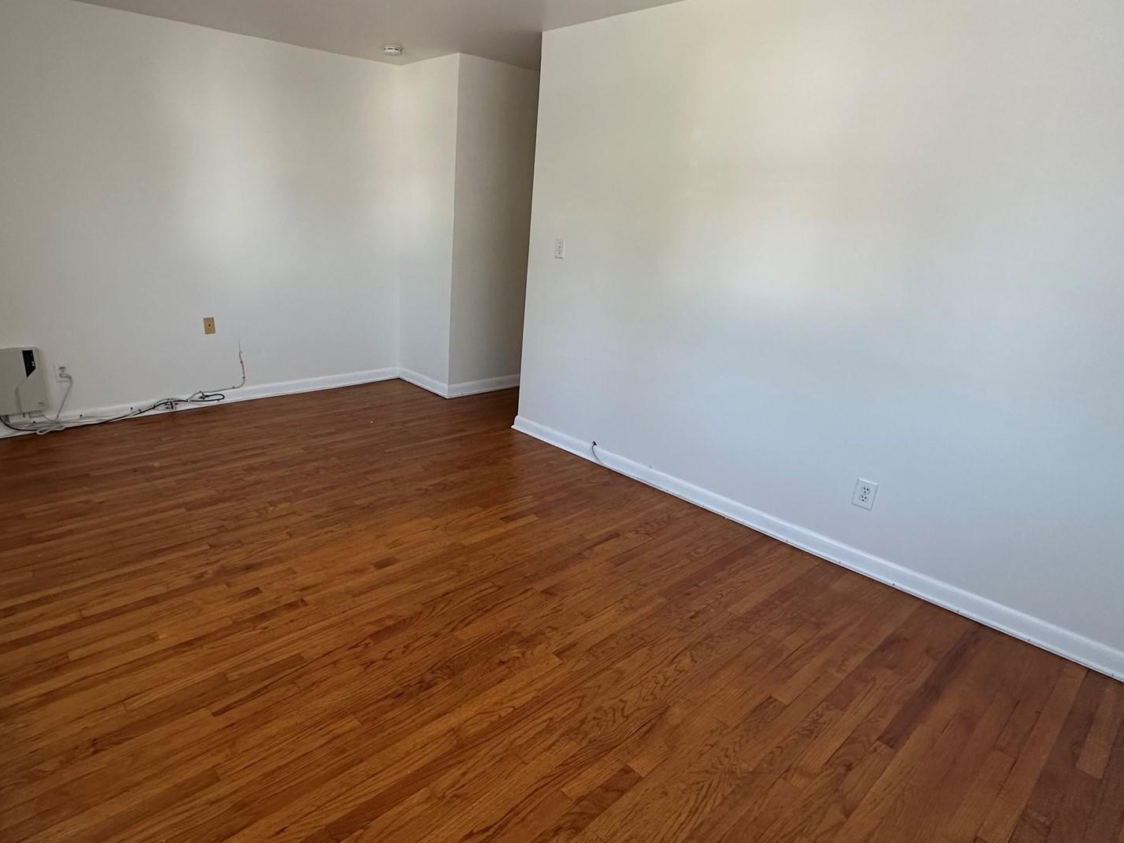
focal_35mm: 20
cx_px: 478
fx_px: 649
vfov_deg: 66.0
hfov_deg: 81.2
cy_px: 416
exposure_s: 1/60
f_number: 2.2
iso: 250
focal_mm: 2.22
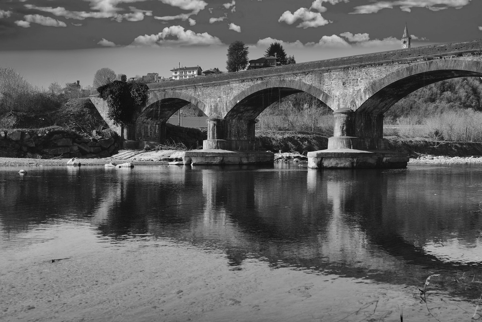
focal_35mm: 37
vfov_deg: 35.9
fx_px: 495
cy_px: 161
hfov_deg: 51.9
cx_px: 241
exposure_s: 1/250
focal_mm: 24.9
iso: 160
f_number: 5.6
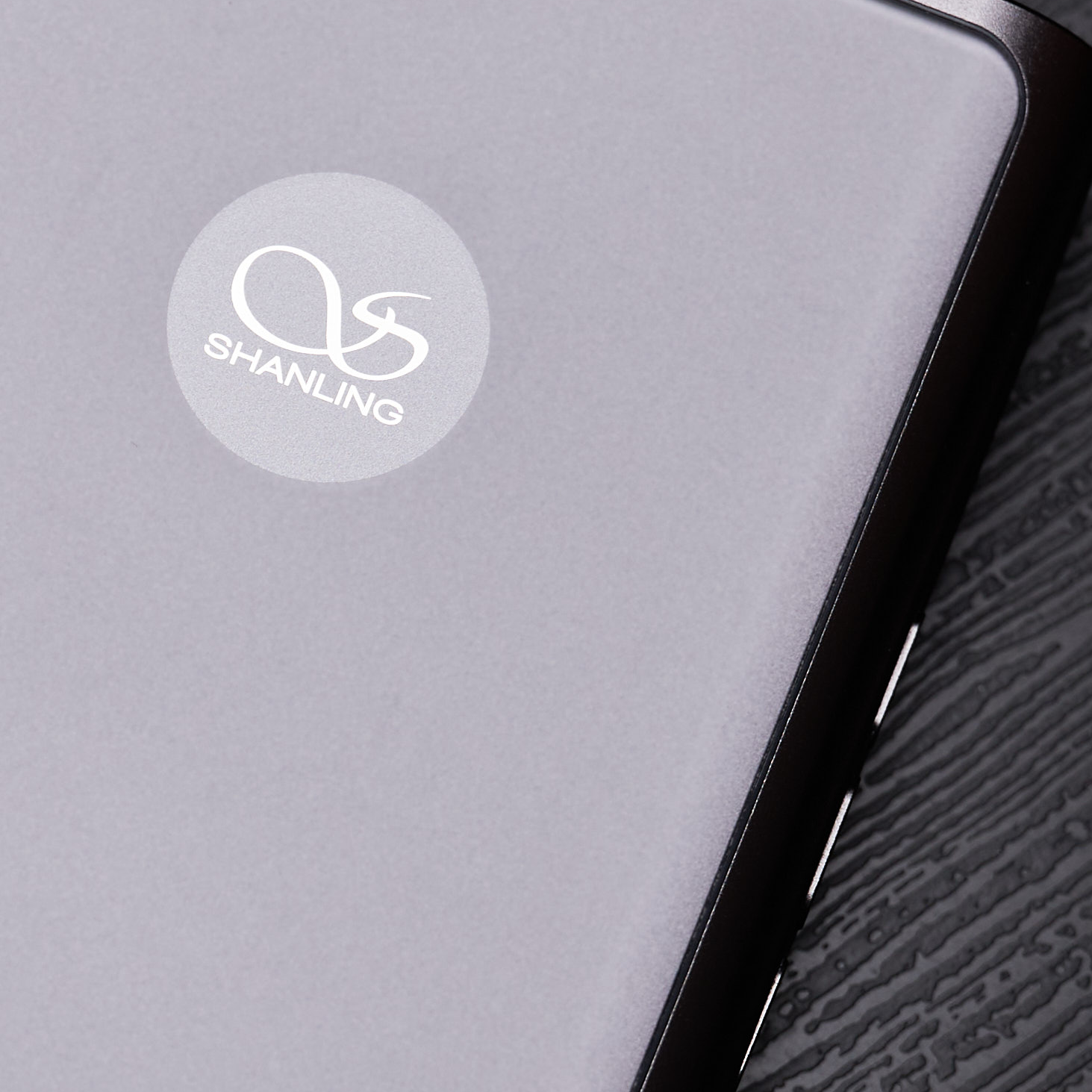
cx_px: -299
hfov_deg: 7.1
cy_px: 855
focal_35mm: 244
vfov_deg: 7.2
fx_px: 8708
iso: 200
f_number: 5
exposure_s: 1/100
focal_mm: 70
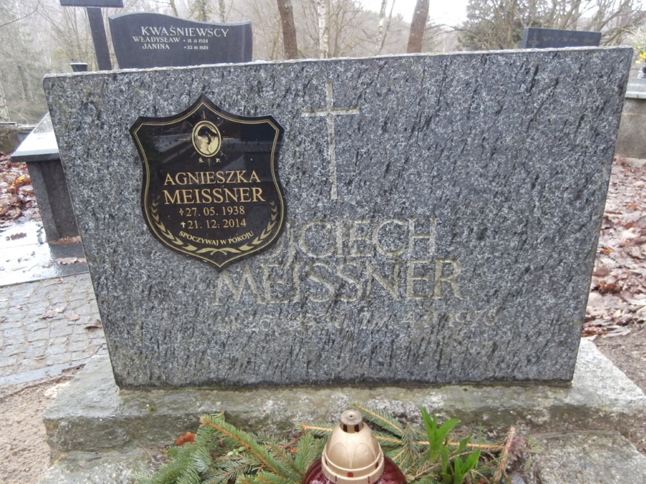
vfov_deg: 56.8
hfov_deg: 71.6
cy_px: 242
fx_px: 448
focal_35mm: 24
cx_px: 323
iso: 100
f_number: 3
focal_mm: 4.2
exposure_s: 1/40
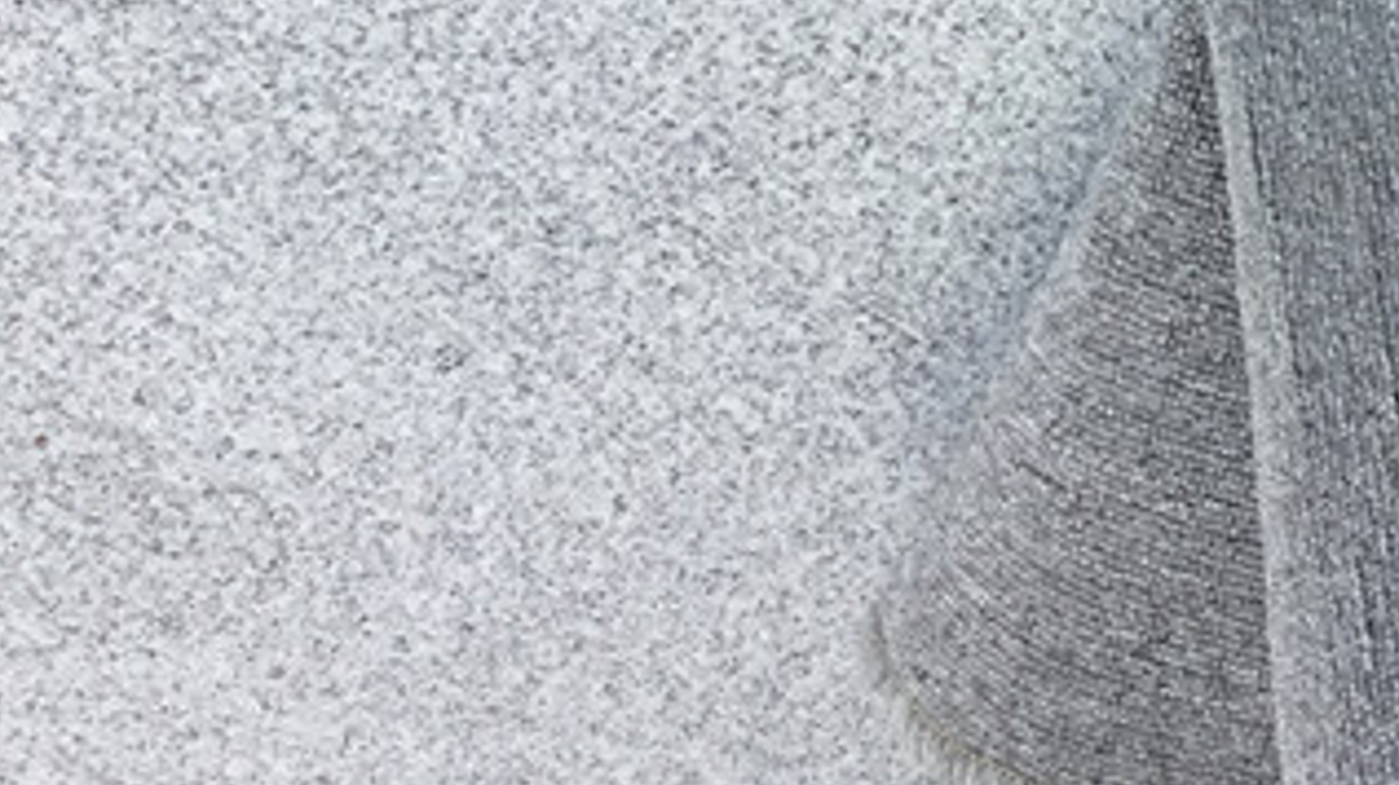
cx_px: 1845
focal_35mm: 96
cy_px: -633
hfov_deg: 20.3
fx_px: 3560
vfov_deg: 11.6
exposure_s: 1/127
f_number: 2.4
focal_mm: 3.3
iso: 25
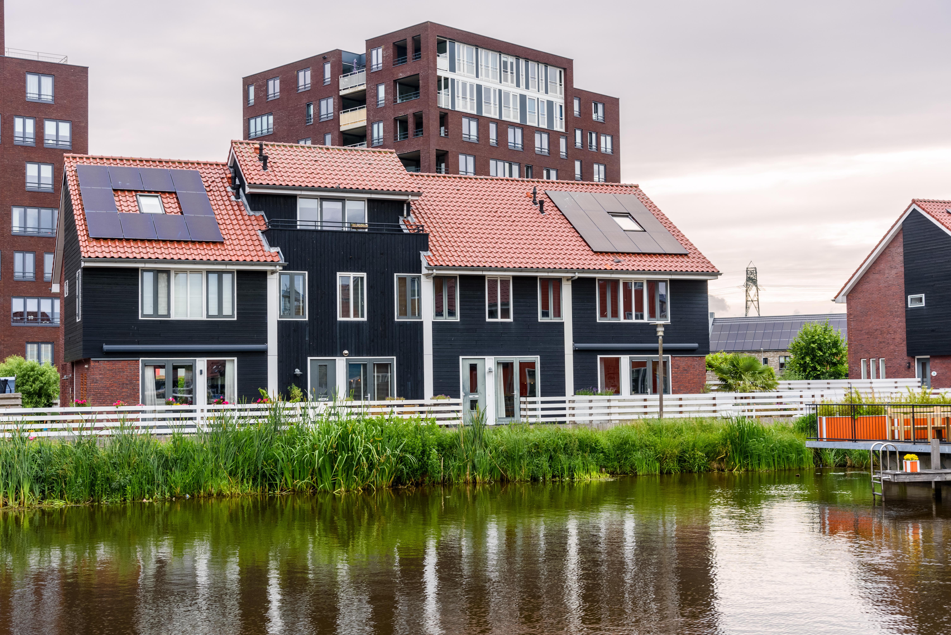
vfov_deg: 28.1
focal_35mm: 48
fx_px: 1268
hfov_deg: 41.1
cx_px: 476
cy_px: 318
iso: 200
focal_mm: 48
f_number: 8
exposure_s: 1/60
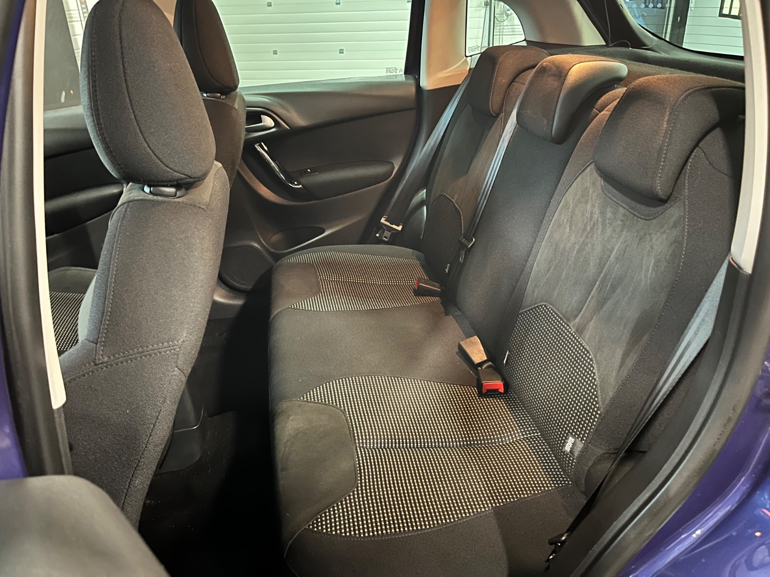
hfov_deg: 67.3
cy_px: 288
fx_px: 578
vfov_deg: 53.1
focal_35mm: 26
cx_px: 385
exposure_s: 1/9
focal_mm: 5.1
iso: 800
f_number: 1.6
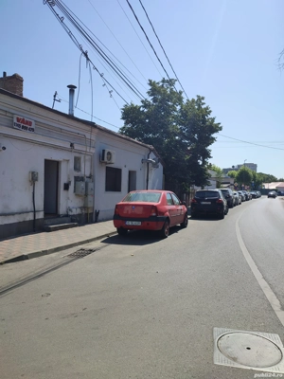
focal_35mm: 25
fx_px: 273
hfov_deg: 54.9
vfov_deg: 69.4
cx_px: 142
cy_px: 190
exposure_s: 1/777
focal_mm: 6.04
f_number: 1.9
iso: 50
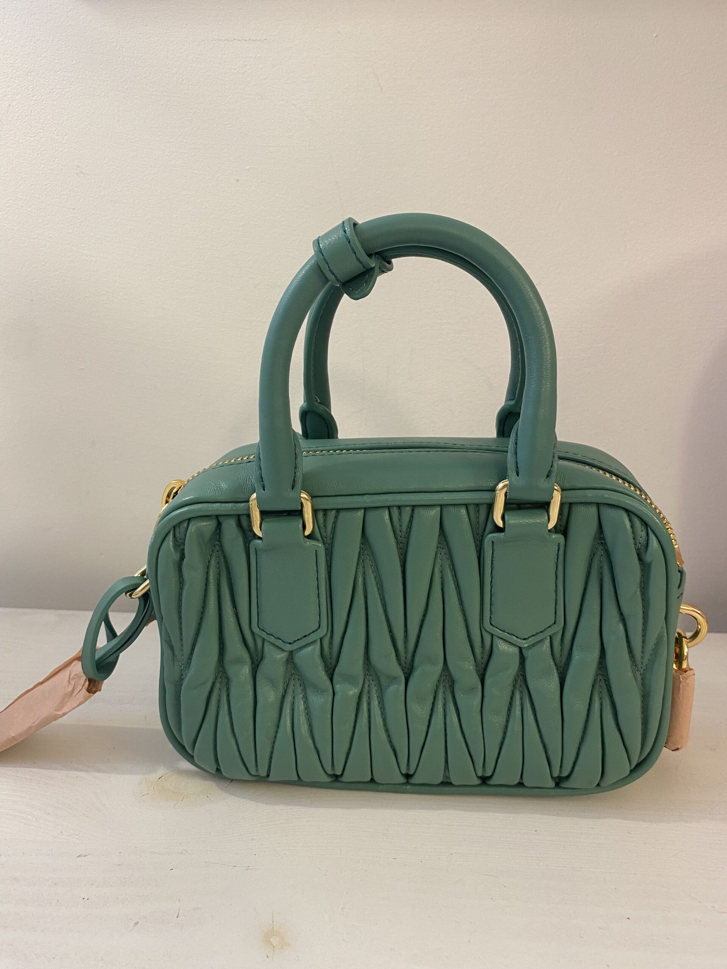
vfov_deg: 67.3
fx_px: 728
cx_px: 364
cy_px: 484
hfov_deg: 53.1
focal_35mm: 26
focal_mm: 4.25
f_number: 1.8
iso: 80
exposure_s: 1/50
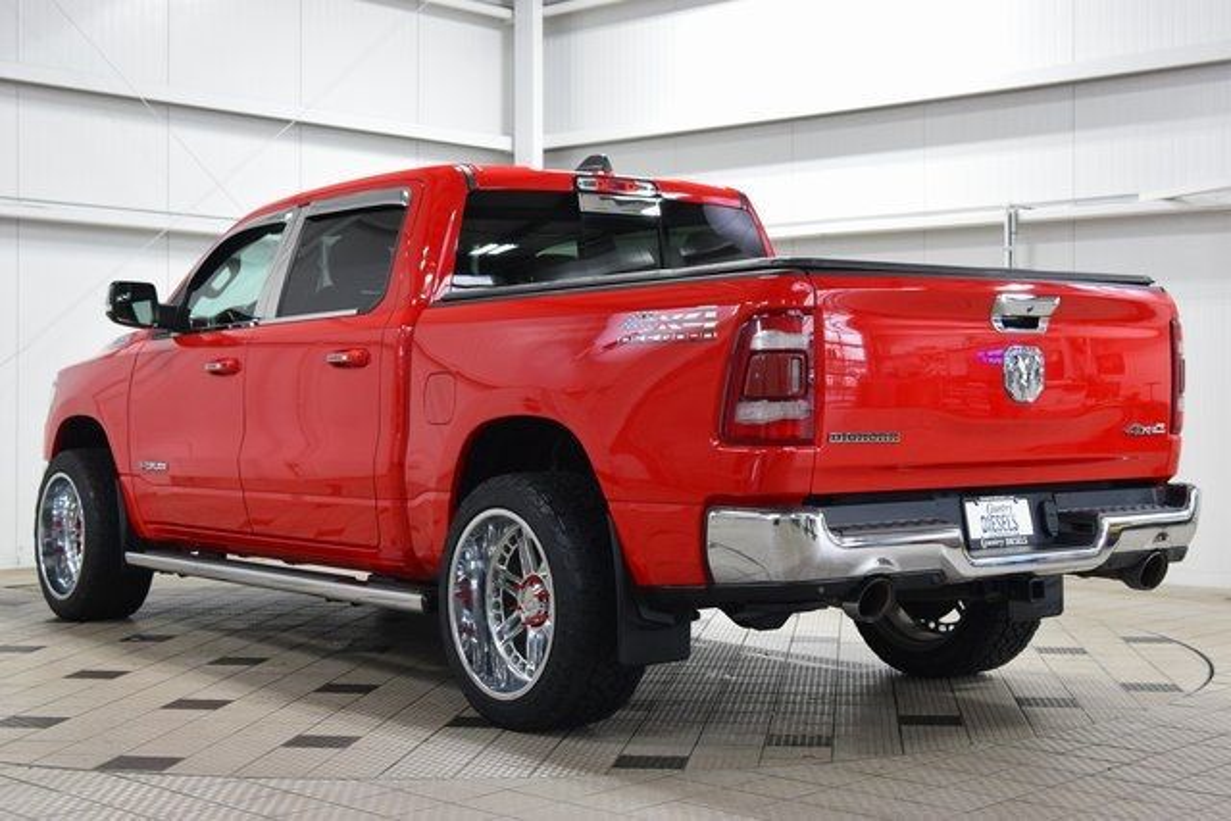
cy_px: 410
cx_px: 616
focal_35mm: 54
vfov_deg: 25.1
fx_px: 1847
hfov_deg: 36.9
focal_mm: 36
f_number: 5
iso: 1600
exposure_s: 1/60
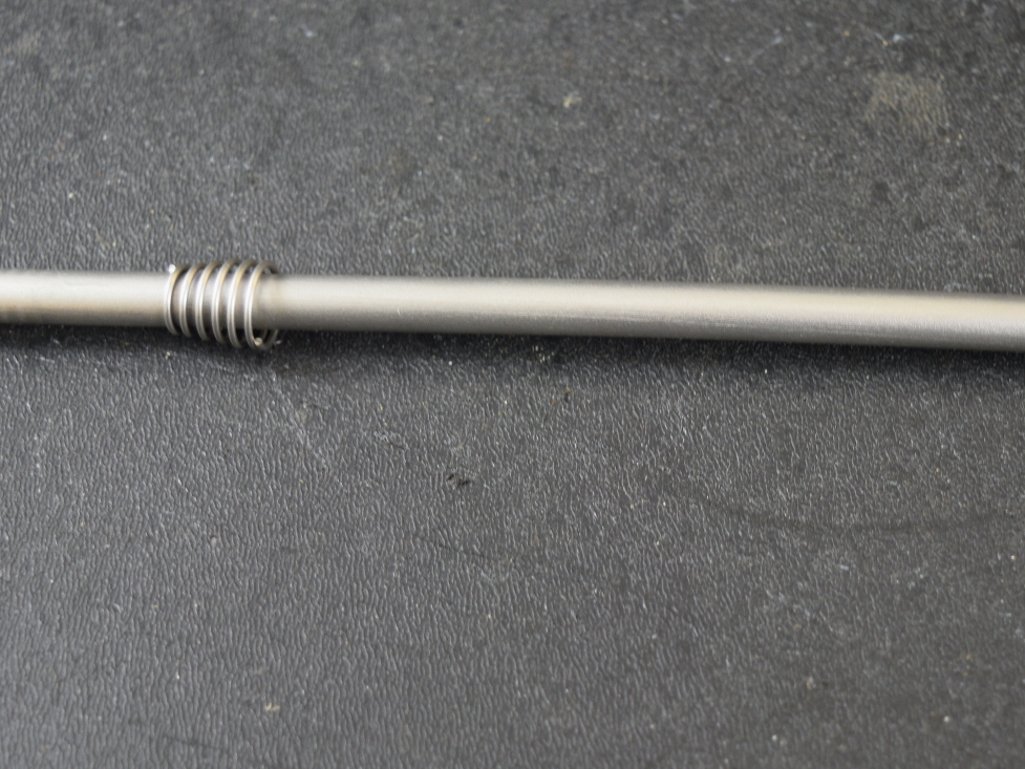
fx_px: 1889
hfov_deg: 30.3
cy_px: 486
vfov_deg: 22.9
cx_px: 562
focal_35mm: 64
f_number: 5
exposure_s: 1/100
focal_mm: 27
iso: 400
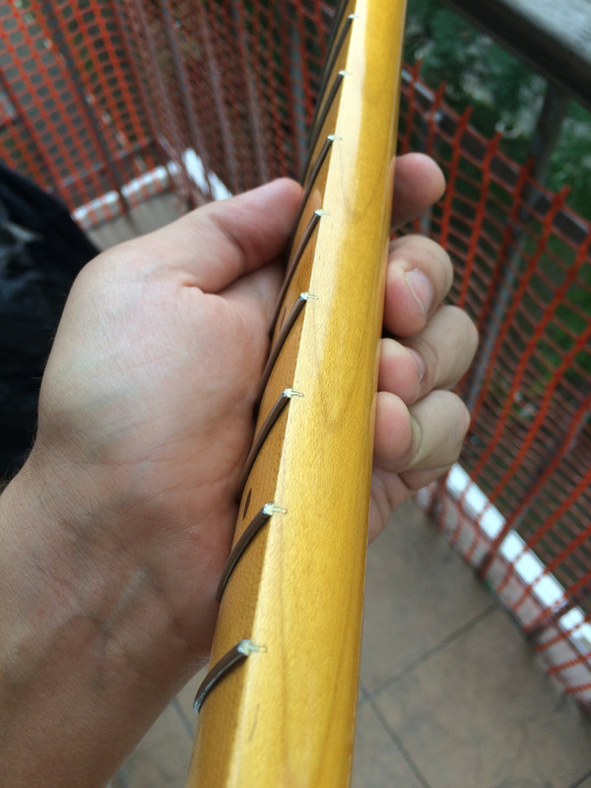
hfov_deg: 48.2
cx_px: 296
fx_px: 660
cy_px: 394
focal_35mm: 29
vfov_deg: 61.7
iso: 32
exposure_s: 1/217
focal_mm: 4.15
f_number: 2.2
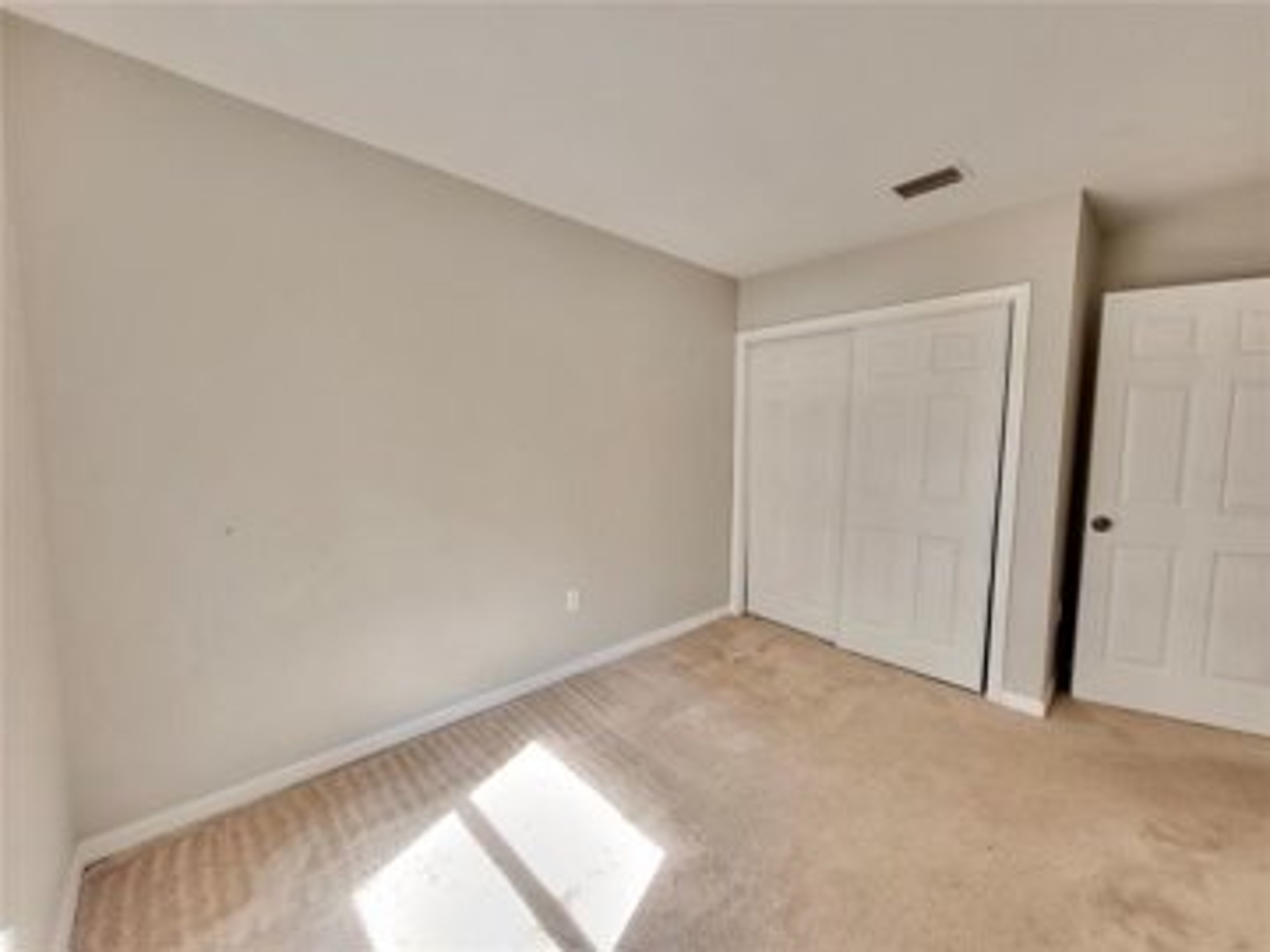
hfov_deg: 106.2
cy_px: 476
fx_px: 477
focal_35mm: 13
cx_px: 635
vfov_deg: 89.9
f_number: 2.2
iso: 200
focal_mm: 1.74
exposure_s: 1/60
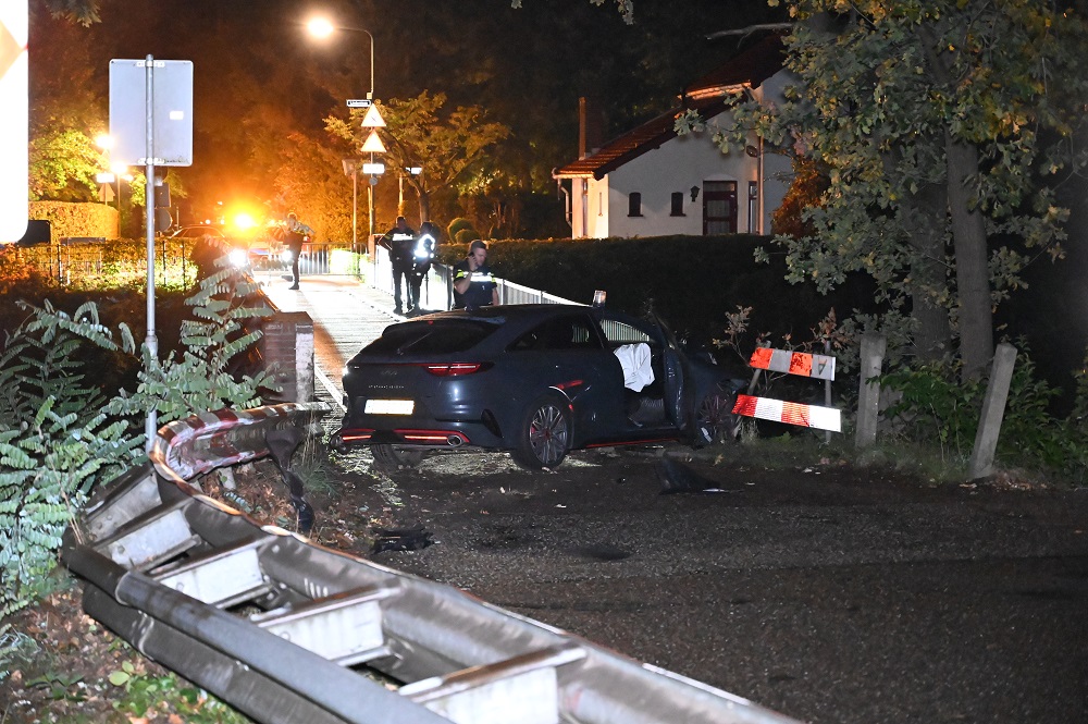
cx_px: 544
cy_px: 362
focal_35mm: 70
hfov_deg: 28.9
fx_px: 2114
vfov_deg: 19.4
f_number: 4
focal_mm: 70
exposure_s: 1/20
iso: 25600
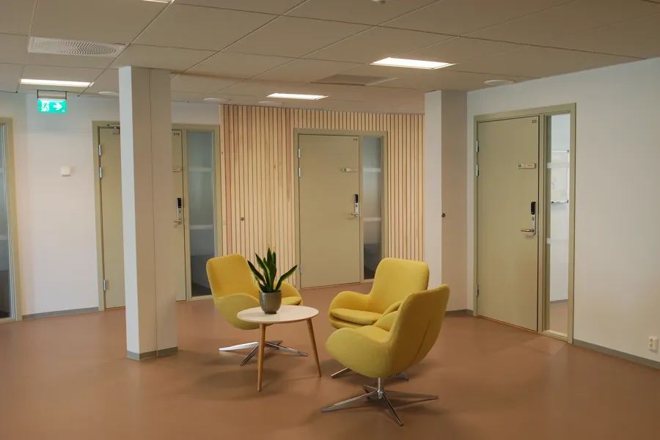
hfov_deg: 61.9
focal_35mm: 30
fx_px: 550
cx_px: 330
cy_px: 220
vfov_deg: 43.6
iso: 320
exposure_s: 1/60
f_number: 3.2
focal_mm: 20
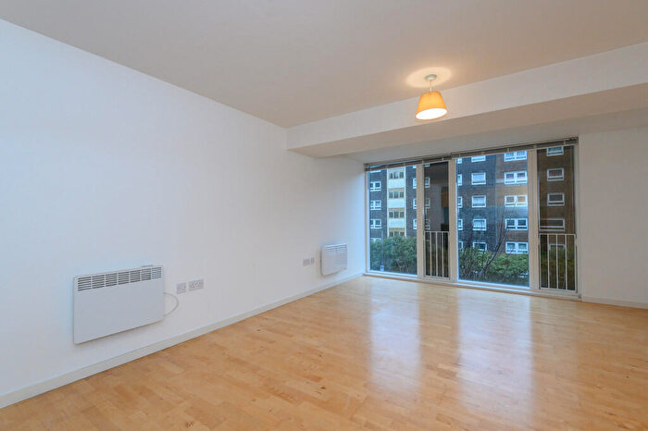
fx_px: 288
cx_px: 324
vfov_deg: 73.7
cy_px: 216
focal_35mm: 16
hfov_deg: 96.8
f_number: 7.1
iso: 640
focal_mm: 16
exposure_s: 1/40
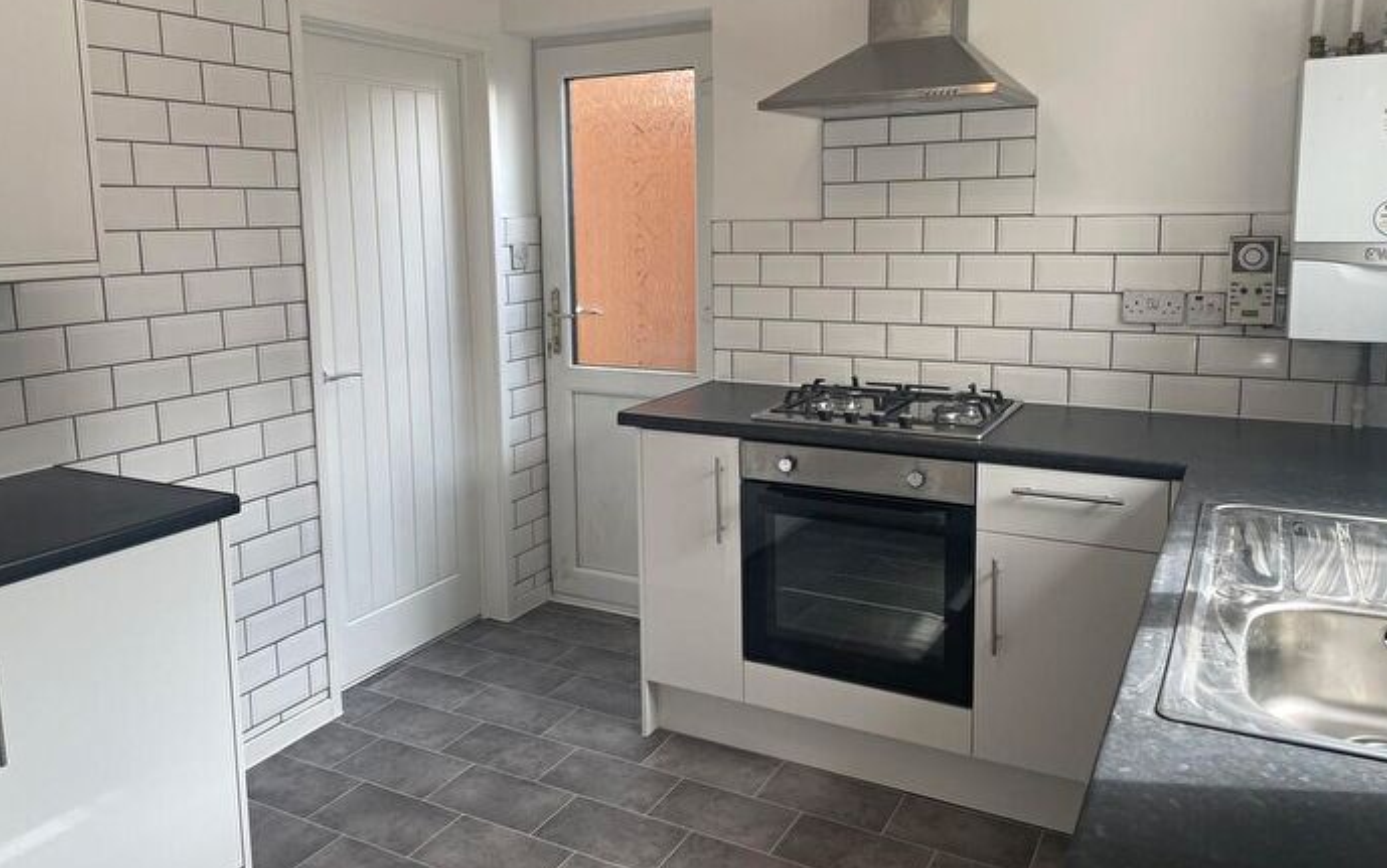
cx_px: 699
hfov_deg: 66.5
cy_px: 372
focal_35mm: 28
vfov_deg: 44.4
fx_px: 1059
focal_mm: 4.2
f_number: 1.6
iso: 32
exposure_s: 1/121
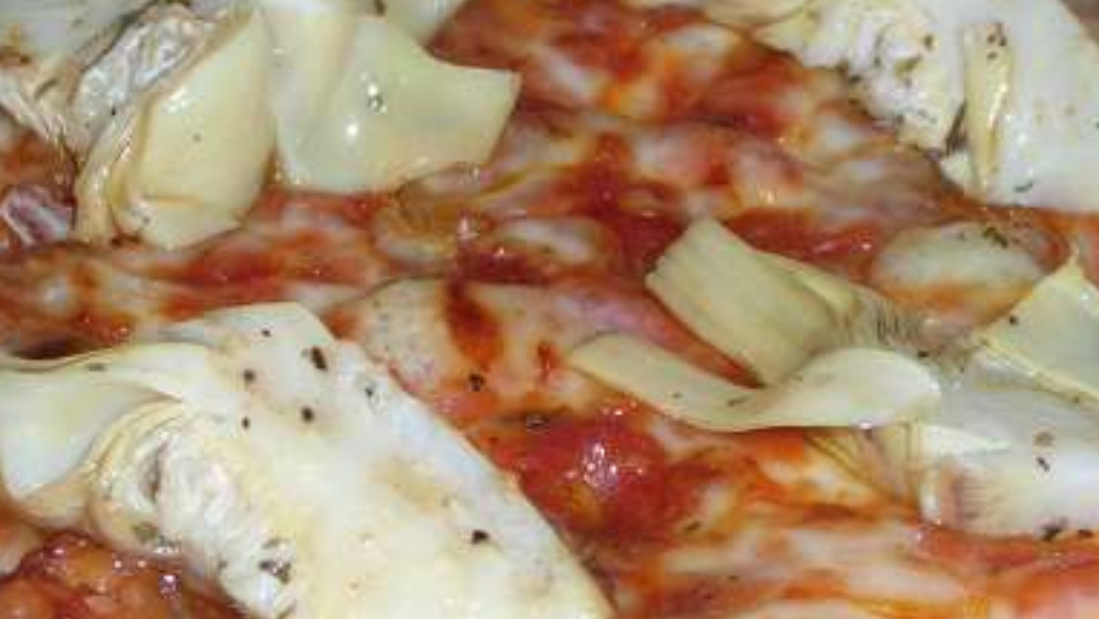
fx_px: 3439
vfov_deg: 10.3
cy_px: 394
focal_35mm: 118
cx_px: 653
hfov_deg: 18.1
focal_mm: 10.5
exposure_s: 1/60.1
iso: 50
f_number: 6.3
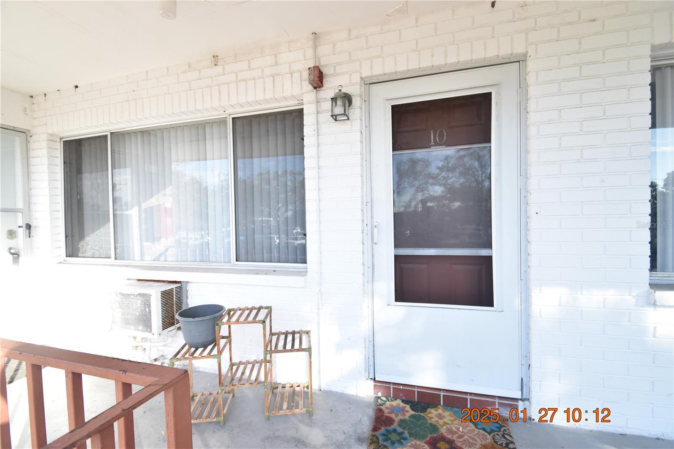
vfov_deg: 77.3
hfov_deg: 100.4
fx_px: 281
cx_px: 337
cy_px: 224
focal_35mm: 15
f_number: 7.1
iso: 400
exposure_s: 1/200
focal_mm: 10
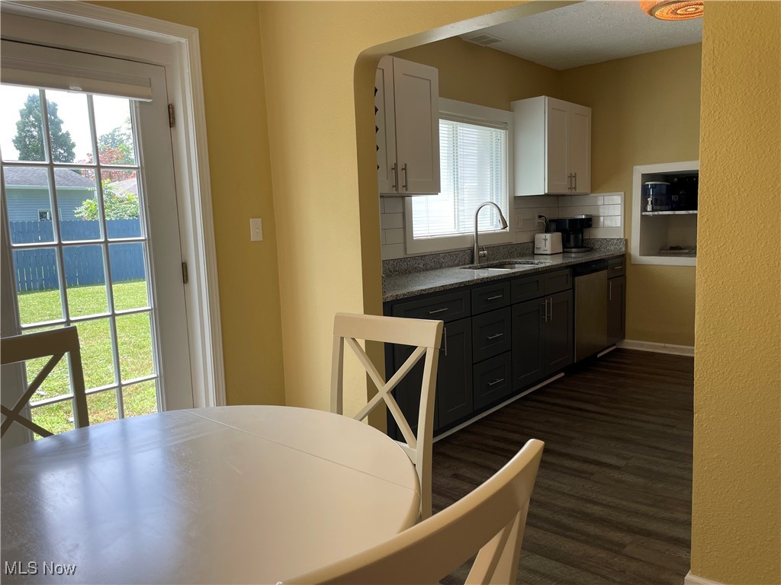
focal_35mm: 26
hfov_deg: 67.3
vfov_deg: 53.1
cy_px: 292
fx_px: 587
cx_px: 390
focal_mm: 4.2
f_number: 1.6
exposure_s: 1/183
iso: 32
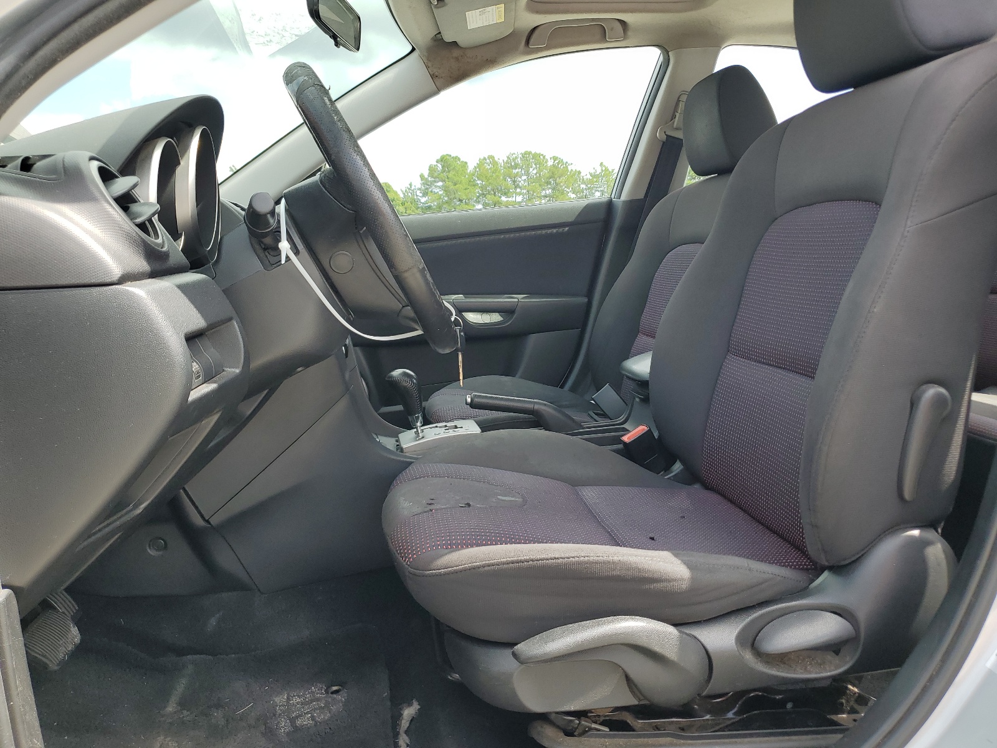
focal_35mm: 26
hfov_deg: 67.3
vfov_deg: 53.1
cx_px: 498
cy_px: 374
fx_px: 749
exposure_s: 1/667
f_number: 1.5
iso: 50
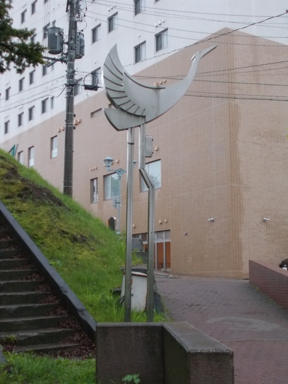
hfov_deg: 25.2
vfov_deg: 33.2
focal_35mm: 58
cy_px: 192
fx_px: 643
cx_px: 144
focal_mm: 10.3
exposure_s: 1/200
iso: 400
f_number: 4.9
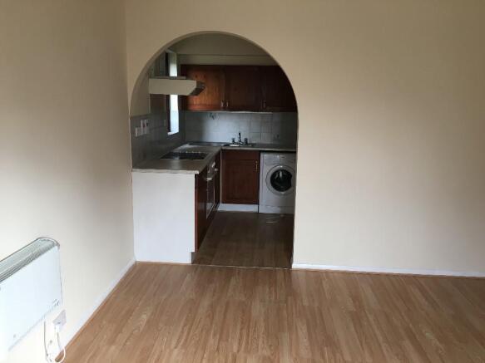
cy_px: 182
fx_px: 406
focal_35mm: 29
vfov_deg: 48.2
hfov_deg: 61.7
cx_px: 242
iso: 32
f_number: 2.2
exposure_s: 1/33
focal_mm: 4.15
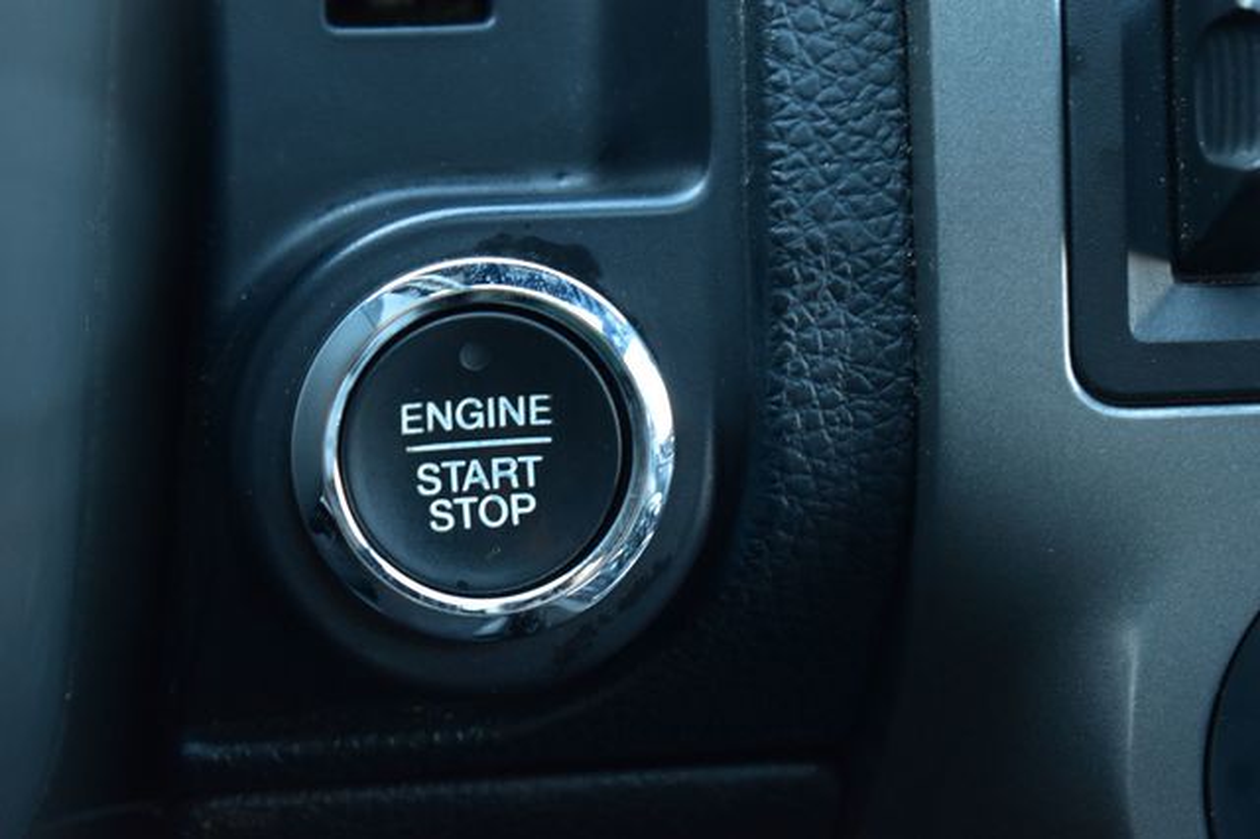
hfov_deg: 24.6
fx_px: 2886
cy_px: 420
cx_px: 630
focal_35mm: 82
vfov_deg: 16.5
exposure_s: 1/13
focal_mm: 55
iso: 1600
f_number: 5.6
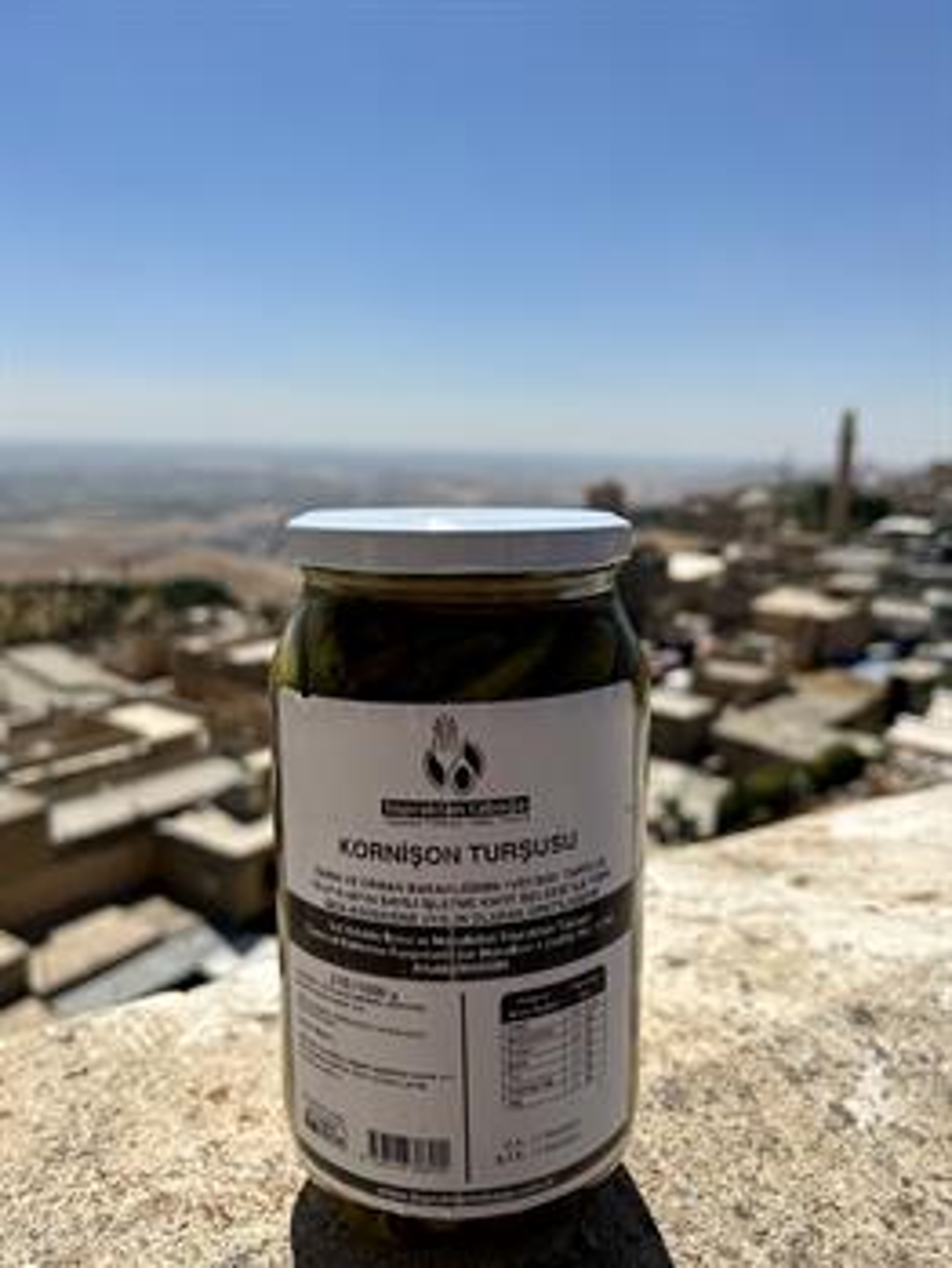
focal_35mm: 26
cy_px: 634
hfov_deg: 53.1
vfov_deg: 67.3
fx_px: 953
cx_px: 476
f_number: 1.5
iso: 50
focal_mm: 5.7
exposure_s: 1/9434
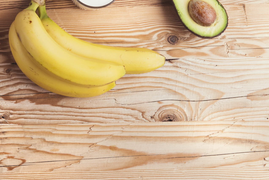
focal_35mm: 121
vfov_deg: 11.3
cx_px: 10
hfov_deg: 16.6
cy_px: 31
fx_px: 904
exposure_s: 1/160
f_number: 13
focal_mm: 60
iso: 100
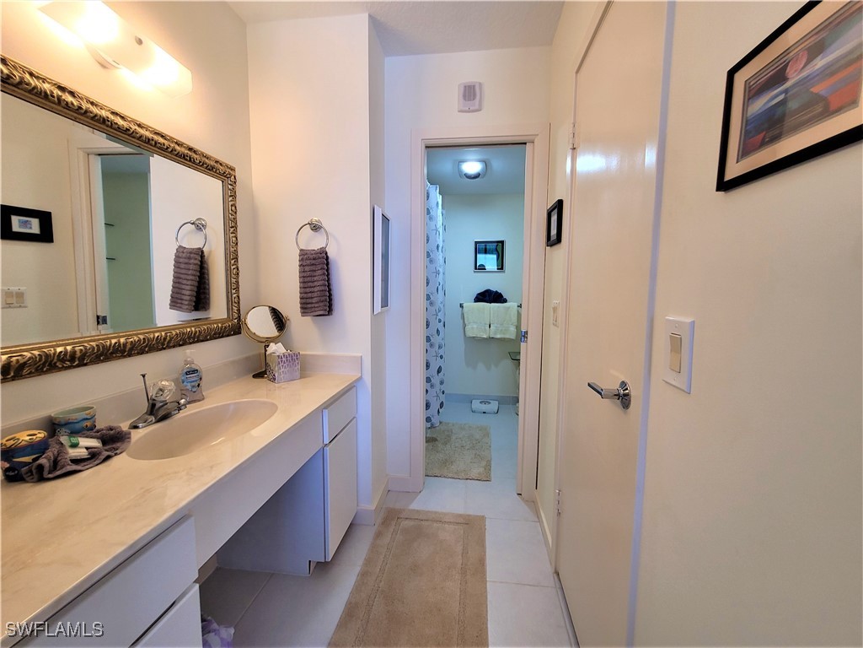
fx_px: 324
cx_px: 432
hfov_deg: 106.2
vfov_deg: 89.9
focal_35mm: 13
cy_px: 324
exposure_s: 1/59
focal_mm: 1.74
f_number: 2.2
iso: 64
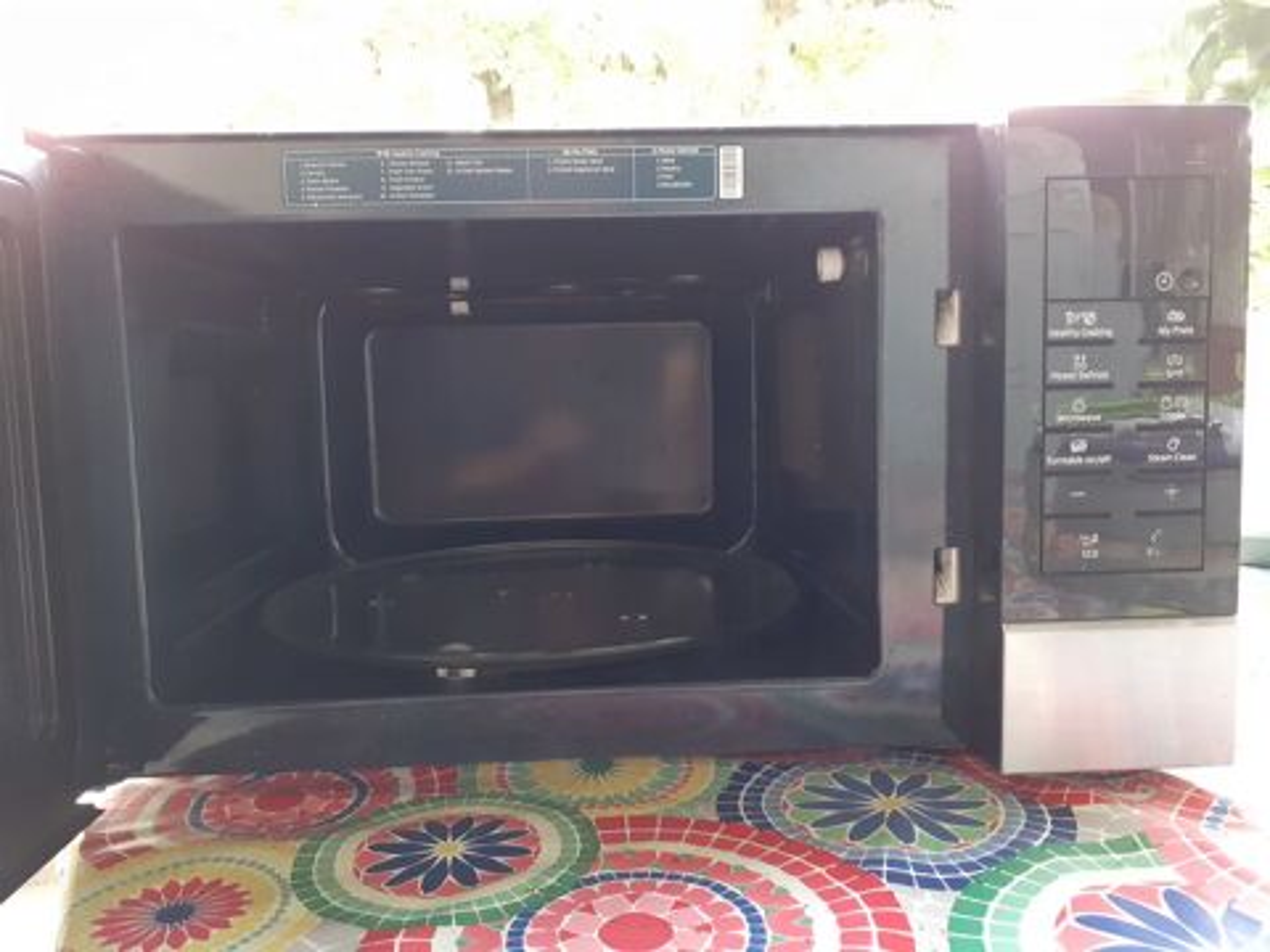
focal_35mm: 27
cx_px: 635
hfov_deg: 65.3
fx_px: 991
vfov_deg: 51.4
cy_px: 476
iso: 200
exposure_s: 1/25
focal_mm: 3.6
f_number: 1.9
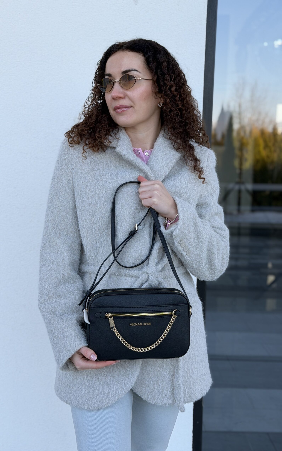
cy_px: 226
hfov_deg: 25.3
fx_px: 627
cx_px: 145
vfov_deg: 39.6
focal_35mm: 51
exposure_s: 1/478
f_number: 1.78
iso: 64
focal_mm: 6.76
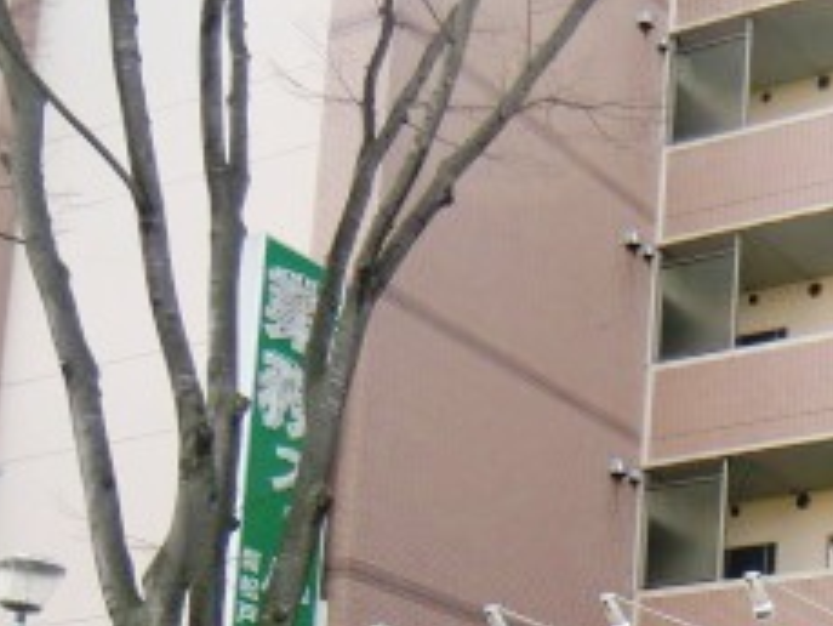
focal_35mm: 67
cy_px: 833
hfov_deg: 25.2
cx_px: 1073
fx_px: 1613
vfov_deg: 20.0
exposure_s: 1/125
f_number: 3.2
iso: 64
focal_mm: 4.3
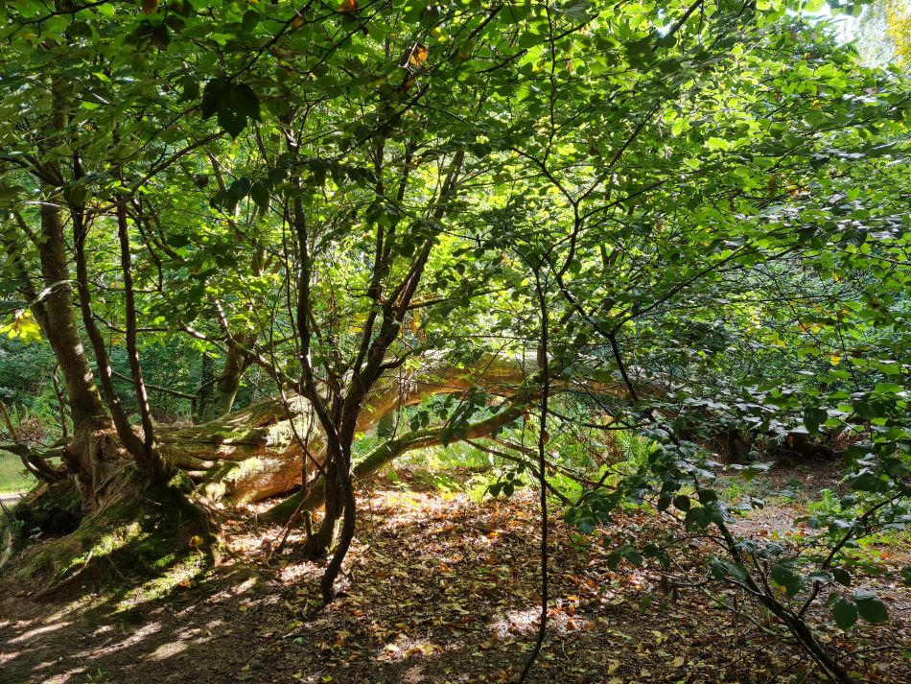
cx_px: 456
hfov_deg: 67.3
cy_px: 342
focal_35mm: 26
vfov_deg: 53.1
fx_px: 684
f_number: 1.8
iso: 80
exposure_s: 1/100
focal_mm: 5.4
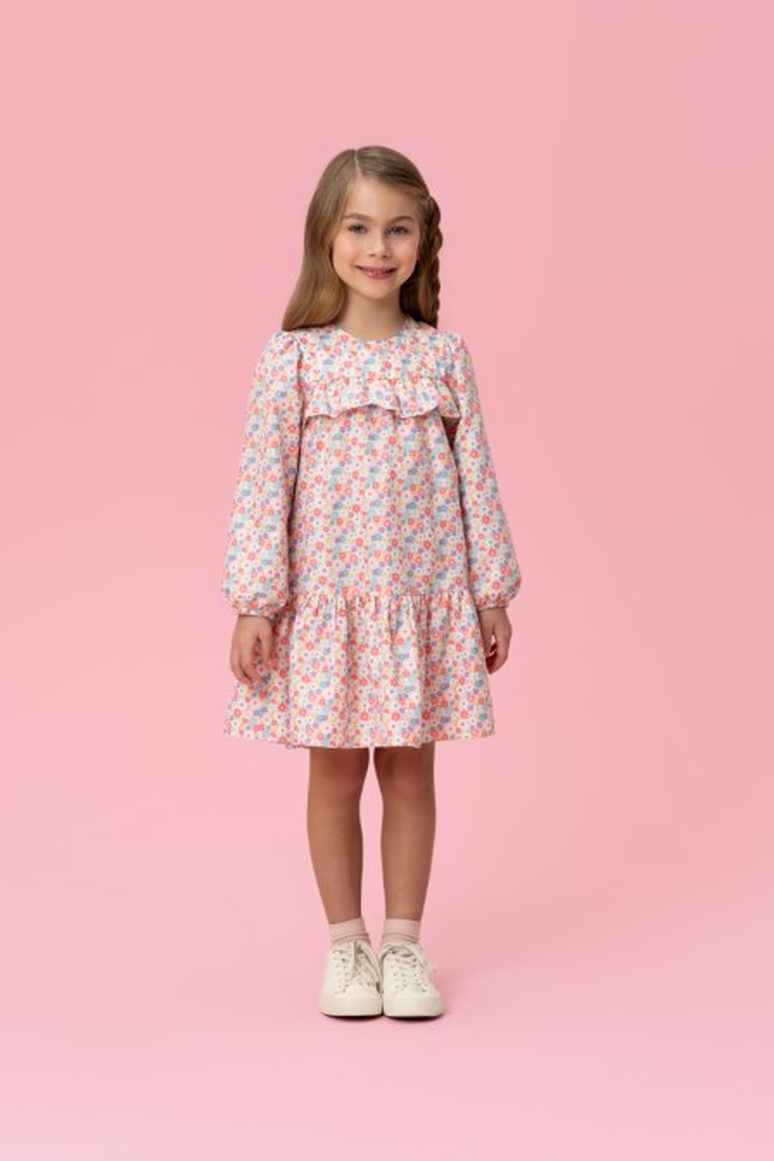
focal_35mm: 80
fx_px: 2580
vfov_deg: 25.4
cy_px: 561
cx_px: 371
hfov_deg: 17.1
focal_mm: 70
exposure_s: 1/125
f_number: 6.3
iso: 100
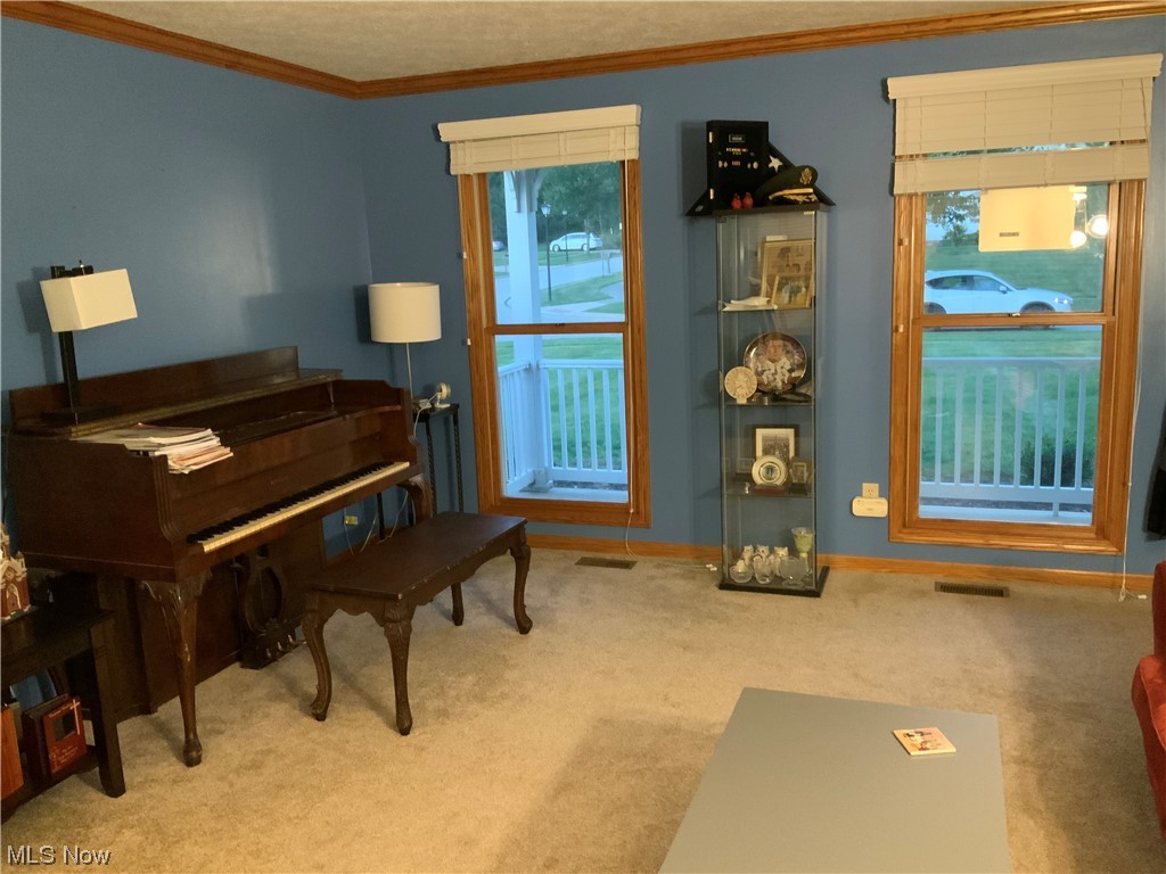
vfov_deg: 48.2
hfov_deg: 61.7
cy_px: 437
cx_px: 583
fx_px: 977
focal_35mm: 29
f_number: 1.8
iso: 500
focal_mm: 3
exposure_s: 1/30
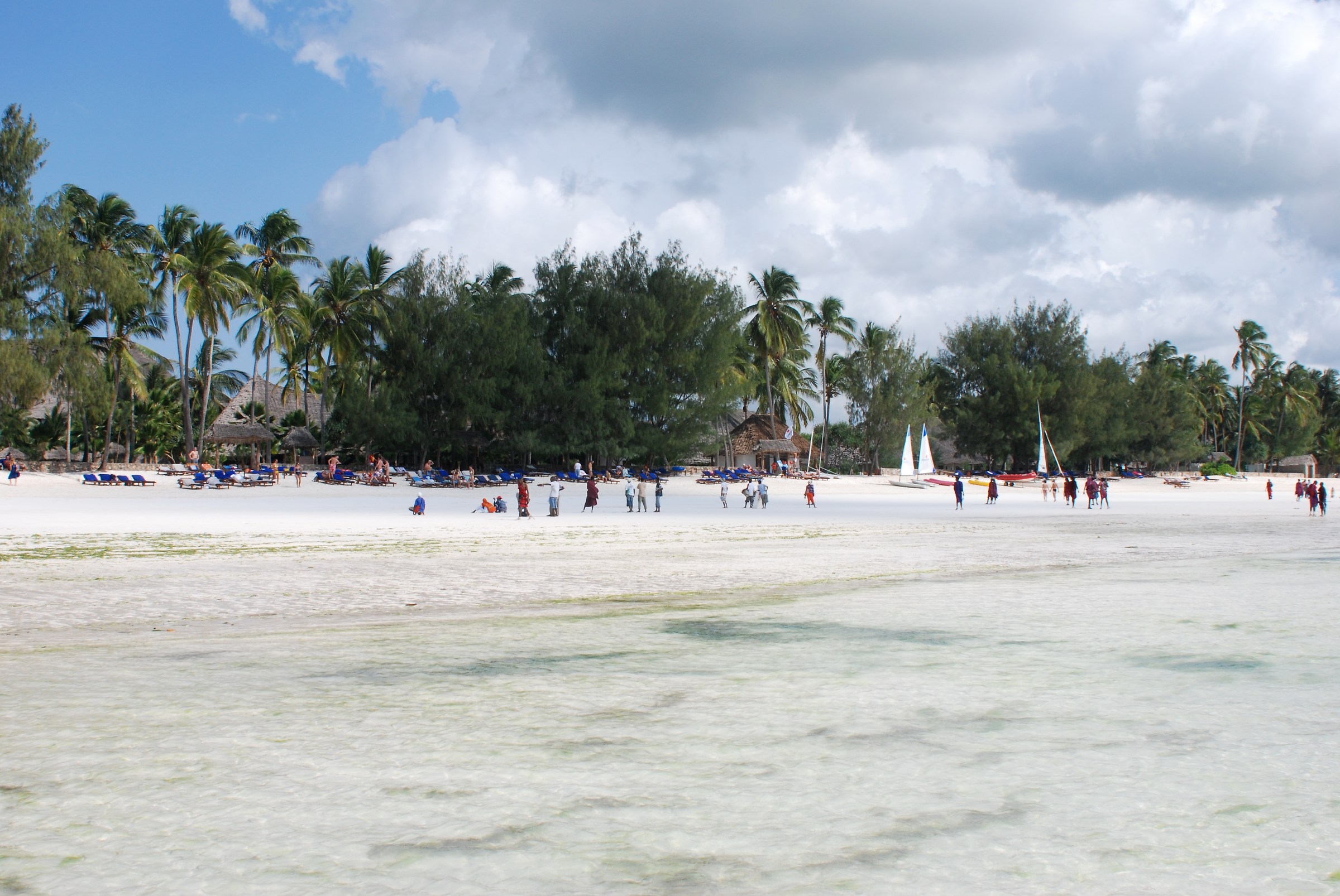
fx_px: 1565
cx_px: 670
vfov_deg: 32.0
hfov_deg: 46.4
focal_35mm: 42
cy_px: 448
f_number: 14
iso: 200
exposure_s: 1/125
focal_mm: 28
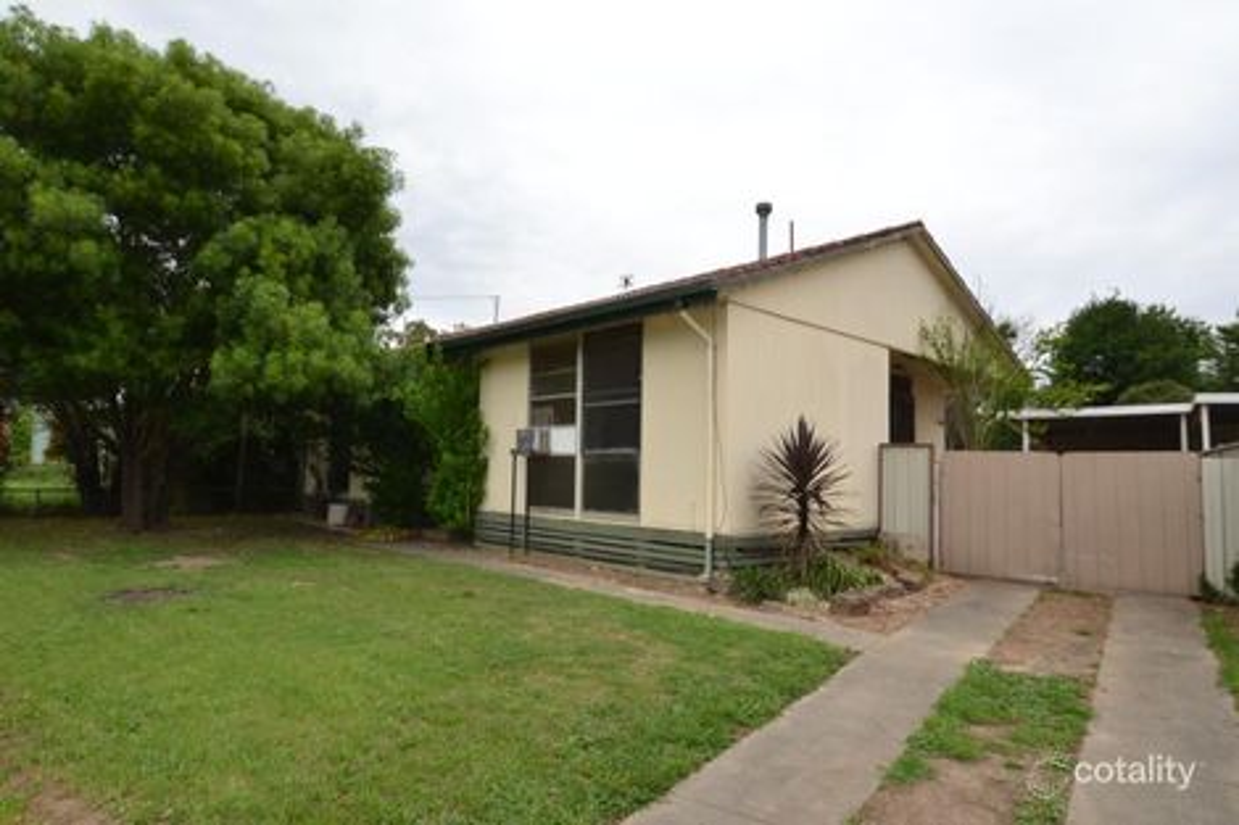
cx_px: 620
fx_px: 593
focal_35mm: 17
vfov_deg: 69.6
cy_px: 412
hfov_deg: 92.5
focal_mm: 11.5
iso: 100
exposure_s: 1/200
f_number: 5
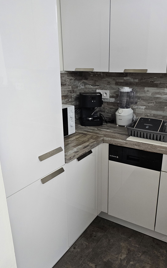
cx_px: 98
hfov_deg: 41.7
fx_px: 219
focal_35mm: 30
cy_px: 150
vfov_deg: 62.7
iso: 320
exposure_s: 1/100
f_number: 1.7
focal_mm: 6.3
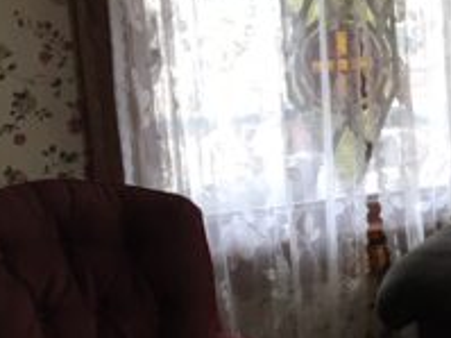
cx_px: 535
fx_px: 1458
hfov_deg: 16.9
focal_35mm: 112
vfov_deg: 13.1
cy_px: 274
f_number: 2.2
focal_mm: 4.15
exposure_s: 1/30
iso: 32
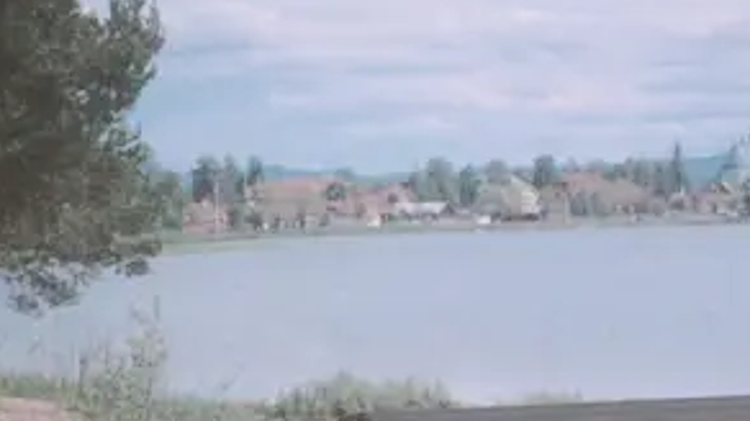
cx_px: 532
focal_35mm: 204
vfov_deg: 5.9
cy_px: 275
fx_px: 4055
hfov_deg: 10.6
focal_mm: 24
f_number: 4.9
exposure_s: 1/60
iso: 100
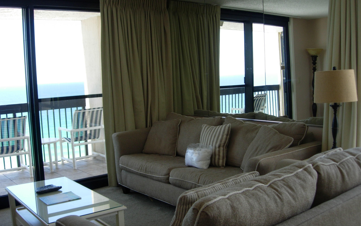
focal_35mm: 41
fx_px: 403
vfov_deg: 31.3
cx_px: 181
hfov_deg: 48.2
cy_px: 119
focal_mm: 7.8
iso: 64
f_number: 2.8
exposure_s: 1/102
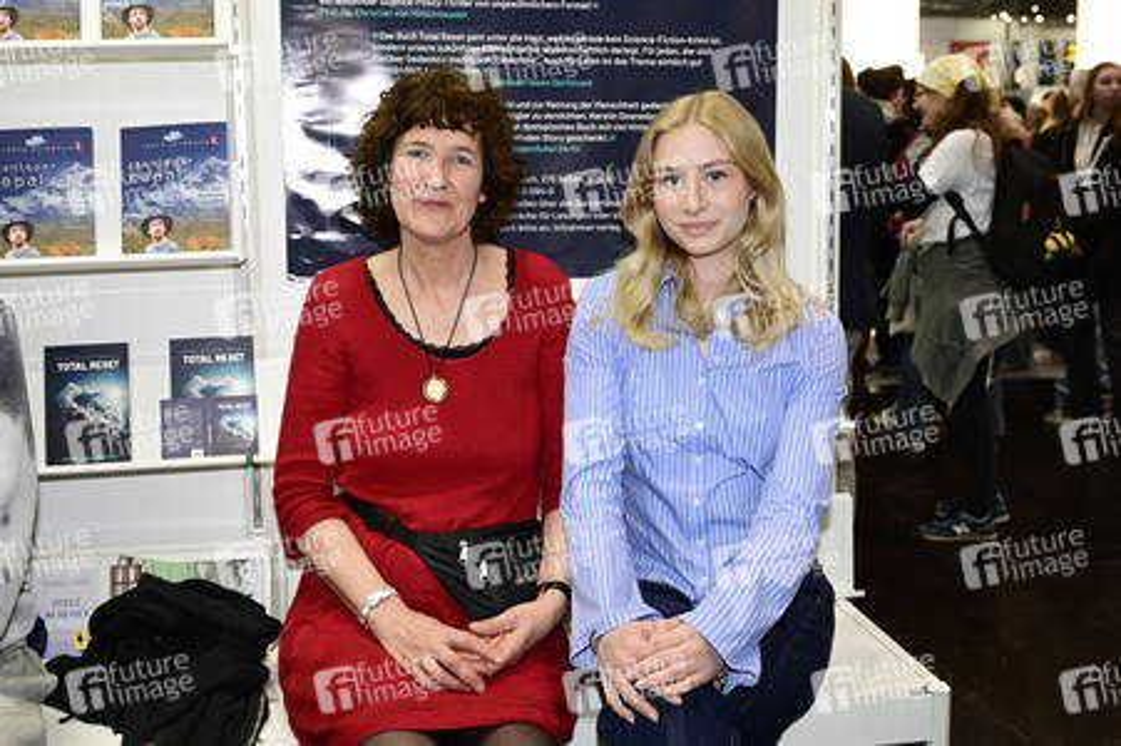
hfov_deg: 53.2
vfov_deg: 36.8
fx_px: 1120
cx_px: 560
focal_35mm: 36
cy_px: 373
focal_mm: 36
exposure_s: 1/200
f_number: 5
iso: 1600
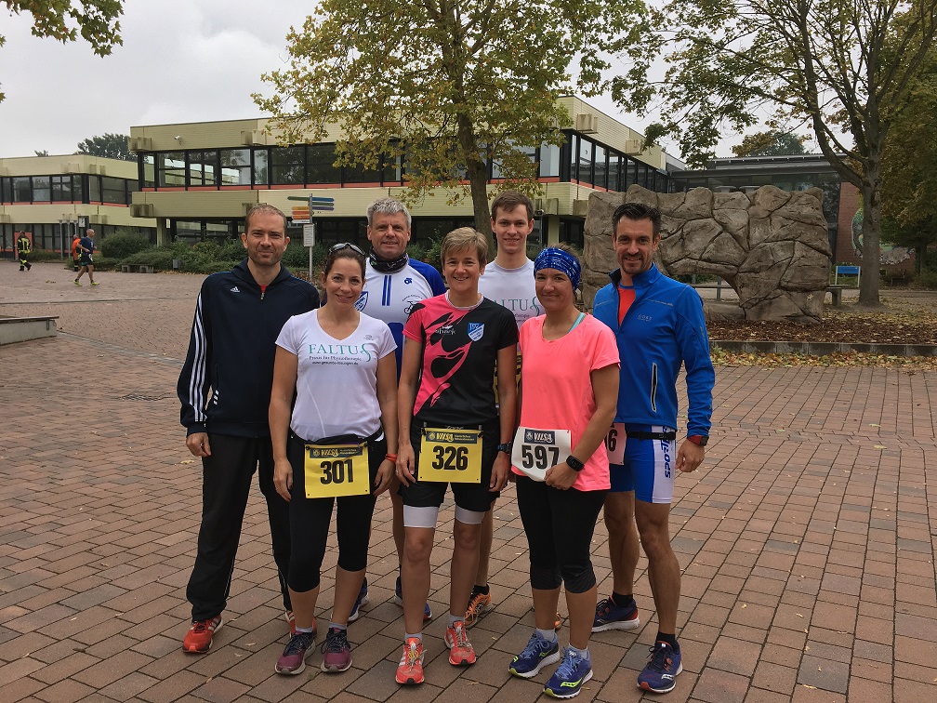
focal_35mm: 29
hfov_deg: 61.7
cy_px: 352
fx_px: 785
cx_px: 468
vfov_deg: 48.2
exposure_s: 1/288
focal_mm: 4.15
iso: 25
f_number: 2.2
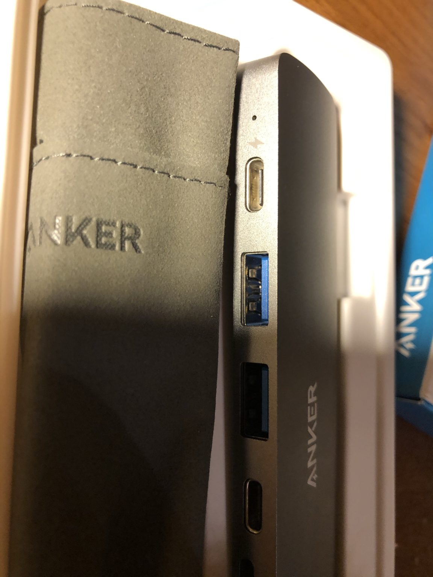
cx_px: 216
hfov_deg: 49.7
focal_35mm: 28
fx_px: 467
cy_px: 288
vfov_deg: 63.4
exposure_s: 1/15
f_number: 1.8
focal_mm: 3.99
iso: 64
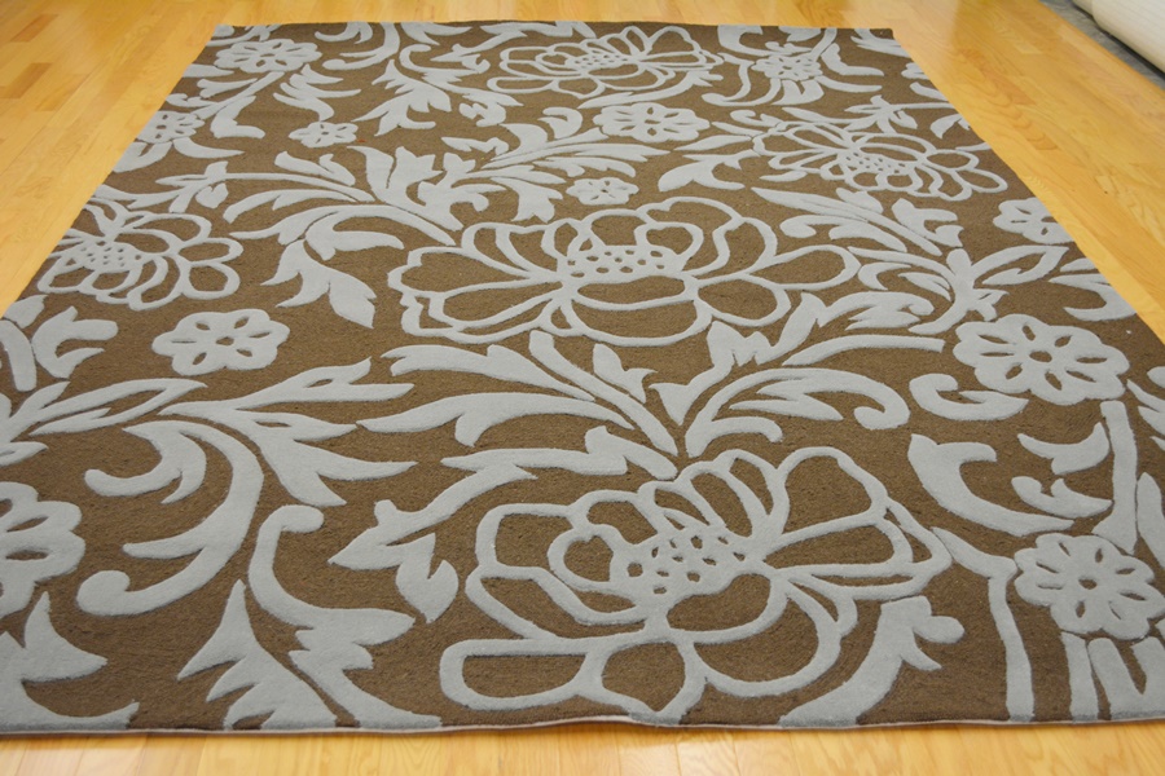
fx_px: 1262
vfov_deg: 34.2
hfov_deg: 49.6
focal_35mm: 39
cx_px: 582
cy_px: 388
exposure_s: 1/50
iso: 800
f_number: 4.2
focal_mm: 26
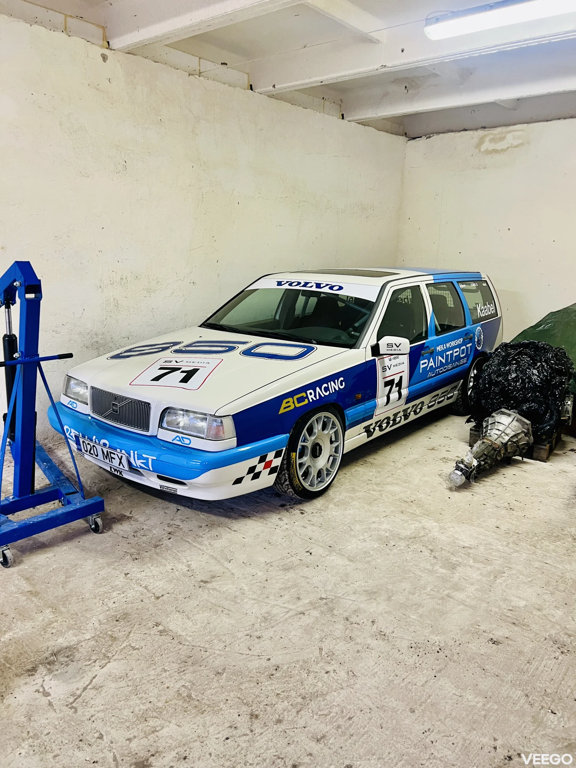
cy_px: 384
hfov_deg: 53.1
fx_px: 577
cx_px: 288
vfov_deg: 67.3
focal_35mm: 26
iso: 100
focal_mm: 5.7
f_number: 1.5
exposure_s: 1/50
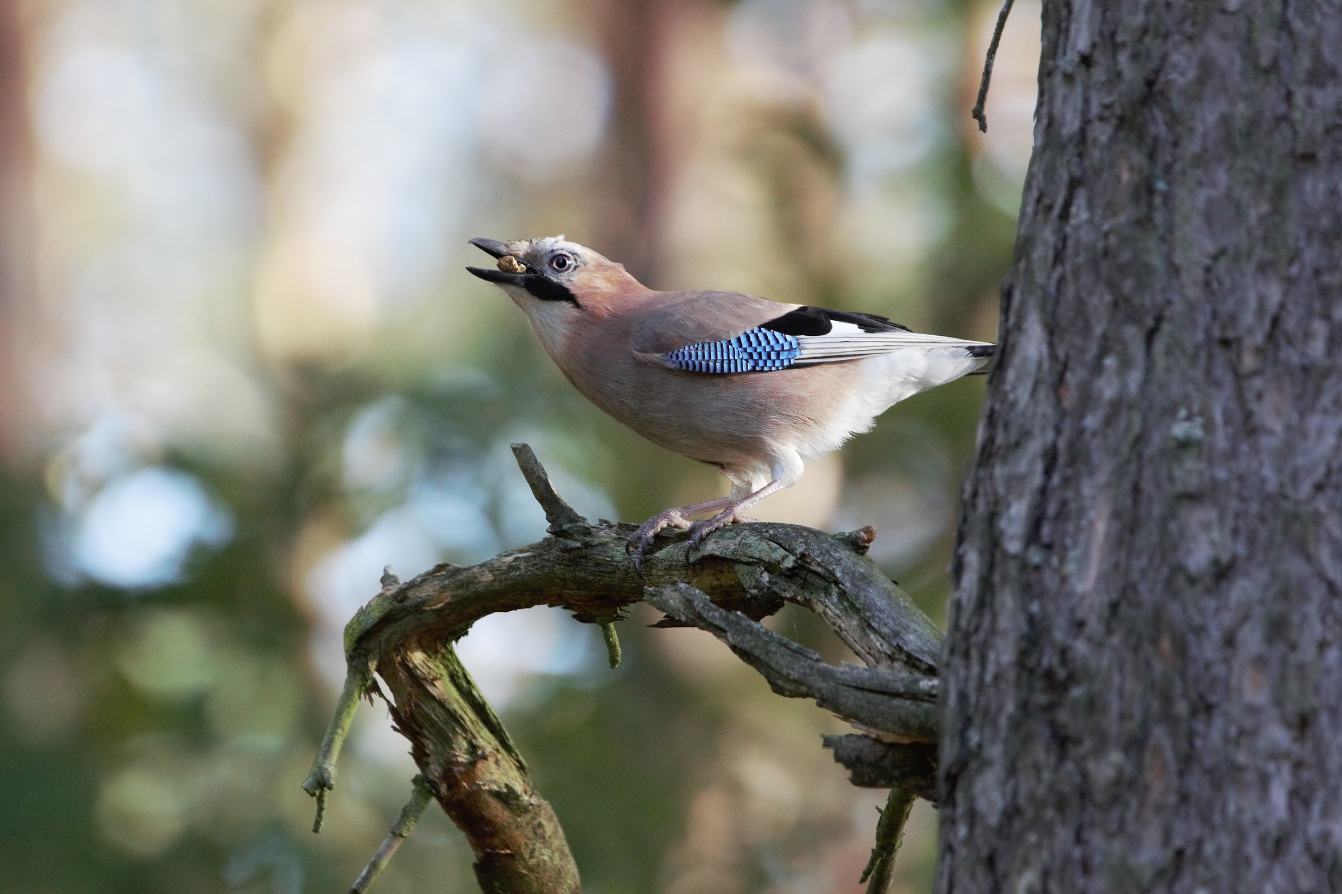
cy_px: 447
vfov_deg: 2.3
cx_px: 671
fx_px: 22365
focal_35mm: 600
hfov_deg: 3.4
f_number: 5.6
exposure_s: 1/500
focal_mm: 400
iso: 3200
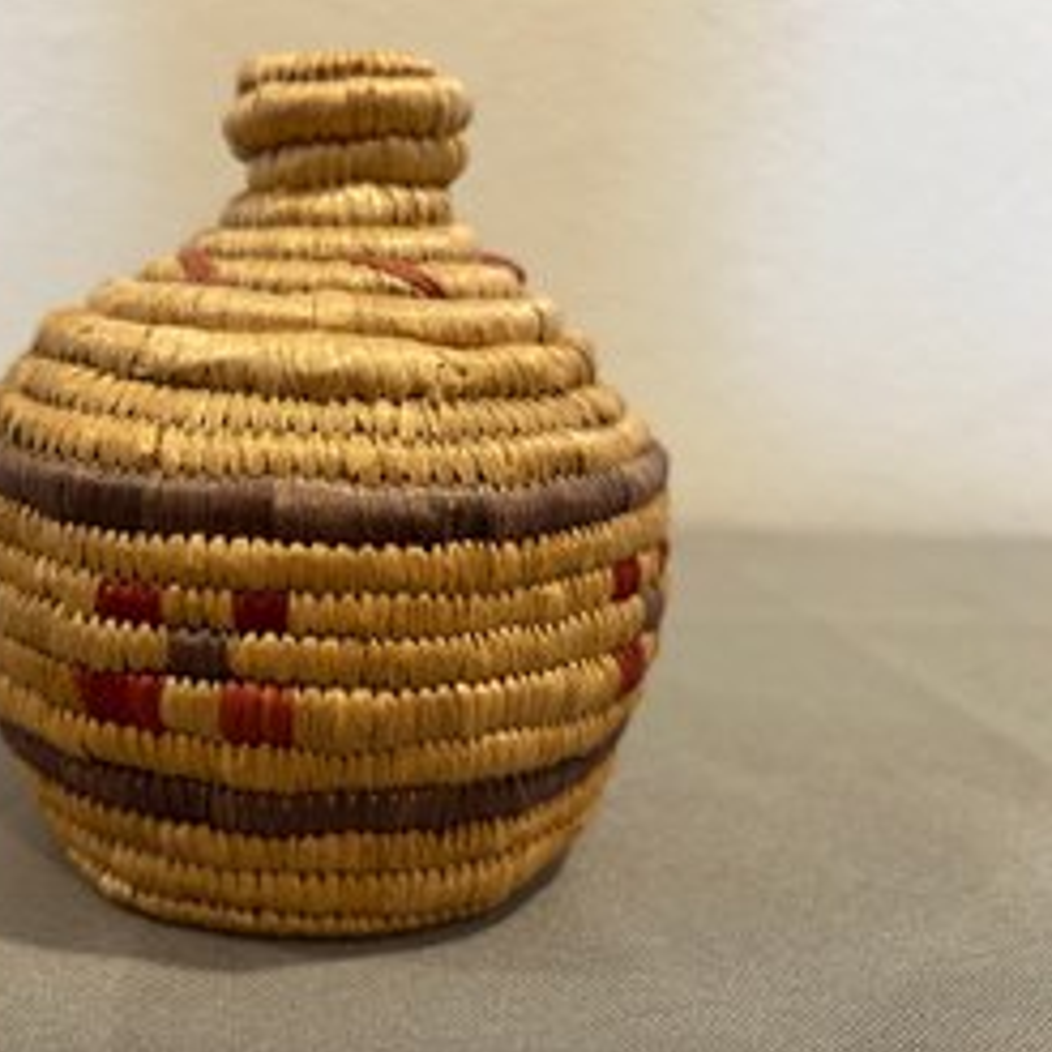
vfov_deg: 51.1
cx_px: 327
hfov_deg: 49.9
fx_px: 1100
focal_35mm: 32
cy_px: 524
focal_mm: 5.7
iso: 100
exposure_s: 1/60
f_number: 1.5
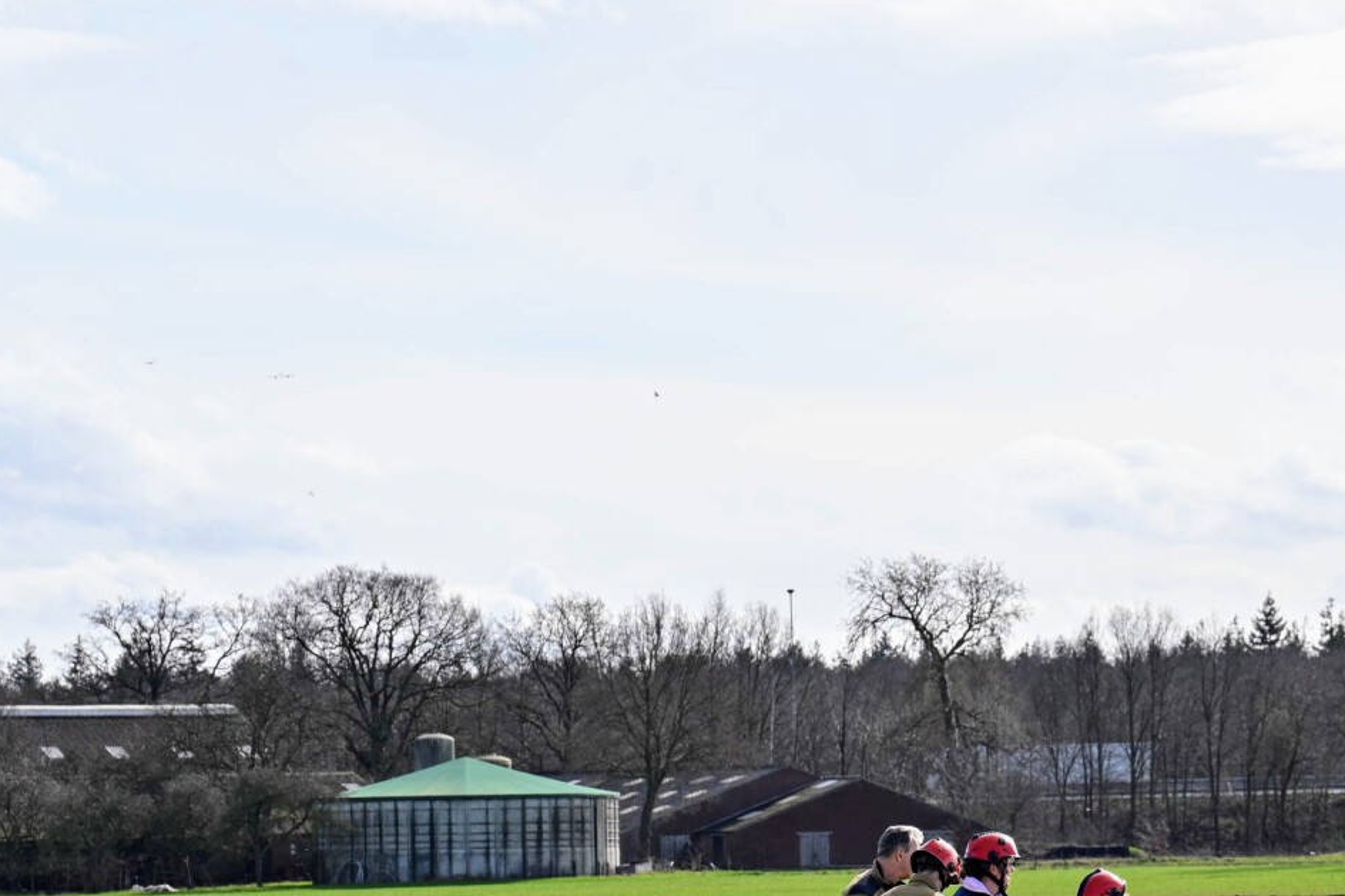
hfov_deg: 8.8
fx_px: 8740
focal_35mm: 234
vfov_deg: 5.9
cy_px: 828
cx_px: 1110
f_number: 8
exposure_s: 1/250
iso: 100
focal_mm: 115
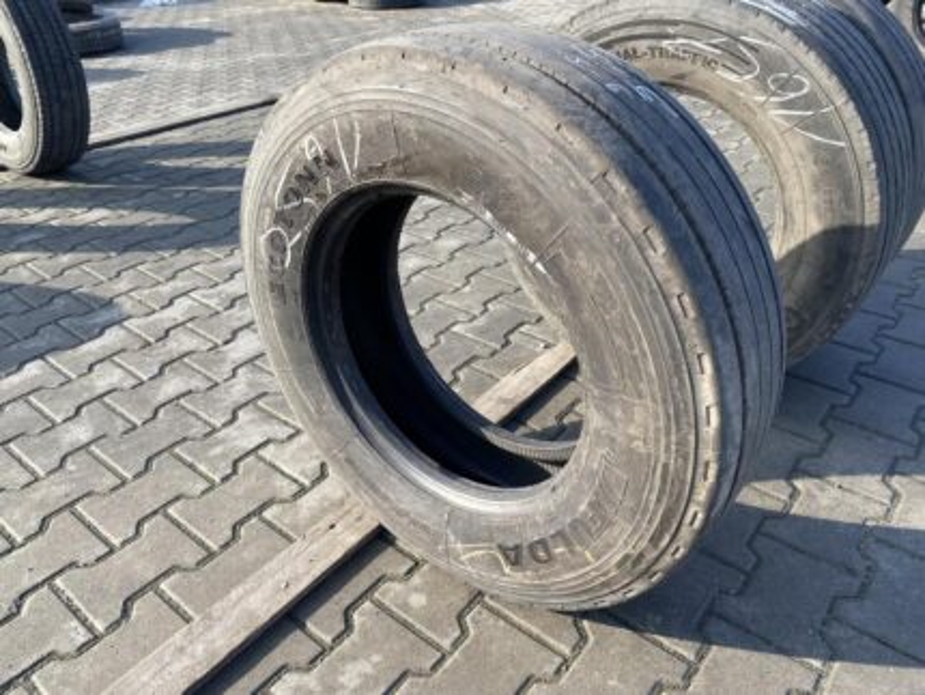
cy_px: 348
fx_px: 695
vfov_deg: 53.1
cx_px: 462
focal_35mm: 26
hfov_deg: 67.3
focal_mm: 4.25
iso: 32
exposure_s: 1/469
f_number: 1.8
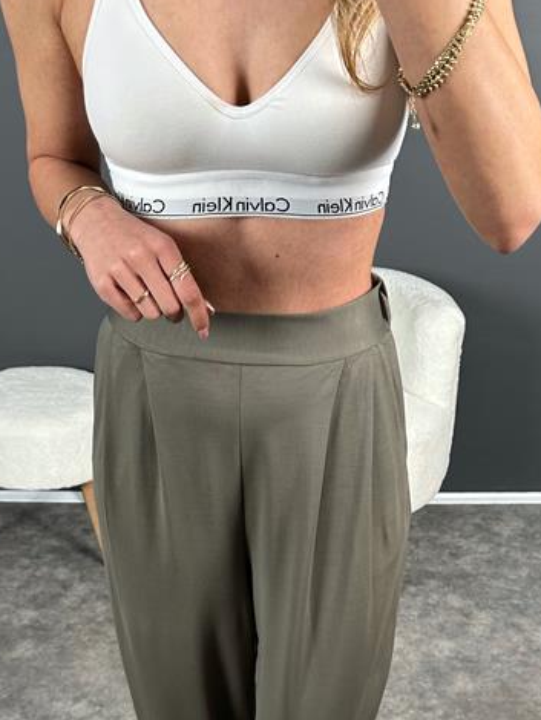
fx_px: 999
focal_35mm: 48
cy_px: 659
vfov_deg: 36.9
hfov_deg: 30.3
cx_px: 270
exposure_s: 1/121
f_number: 1.78
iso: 160
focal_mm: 6.86
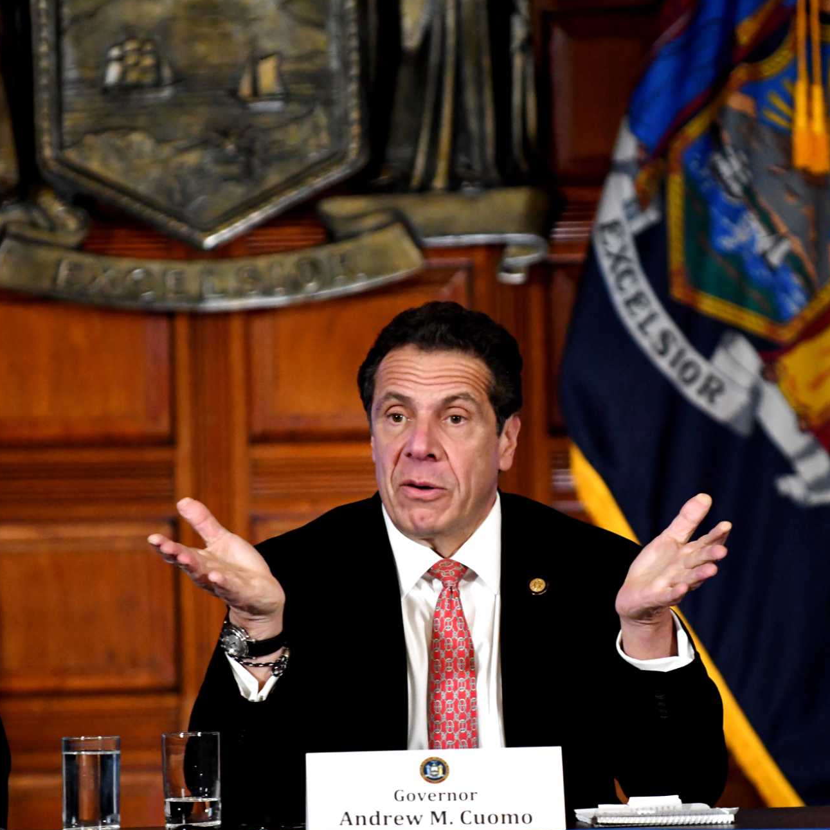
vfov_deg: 4.8
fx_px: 9874
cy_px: 423
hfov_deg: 4.8
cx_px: 496
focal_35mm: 364
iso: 3200
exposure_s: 1/200
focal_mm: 180
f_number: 2.8
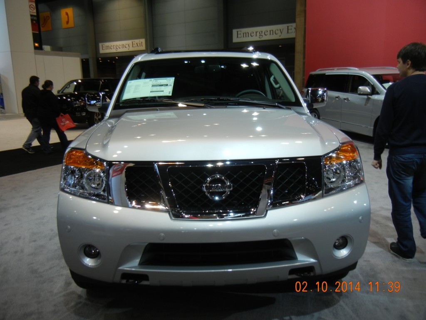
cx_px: 213
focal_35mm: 30
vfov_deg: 46.8
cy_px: 160
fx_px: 369
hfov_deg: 60.0
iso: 165
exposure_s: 1/72.8
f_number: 3.5
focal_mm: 5.4
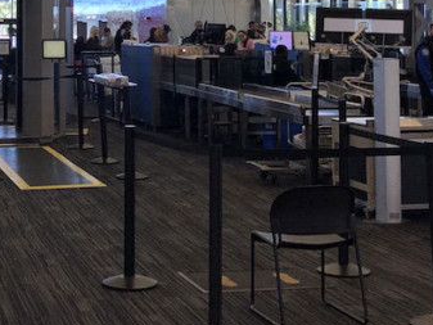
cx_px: 71
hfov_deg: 22.6
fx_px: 1064
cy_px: 22
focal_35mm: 85
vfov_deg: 17.1
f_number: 1.8
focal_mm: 4
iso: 25
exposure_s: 1/40
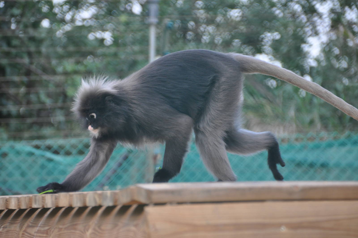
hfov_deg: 7.1
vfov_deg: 4.7
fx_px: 2905
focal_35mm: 292
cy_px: 119
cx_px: 179
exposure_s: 1/400
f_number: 5.6
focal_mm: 195
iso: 1000
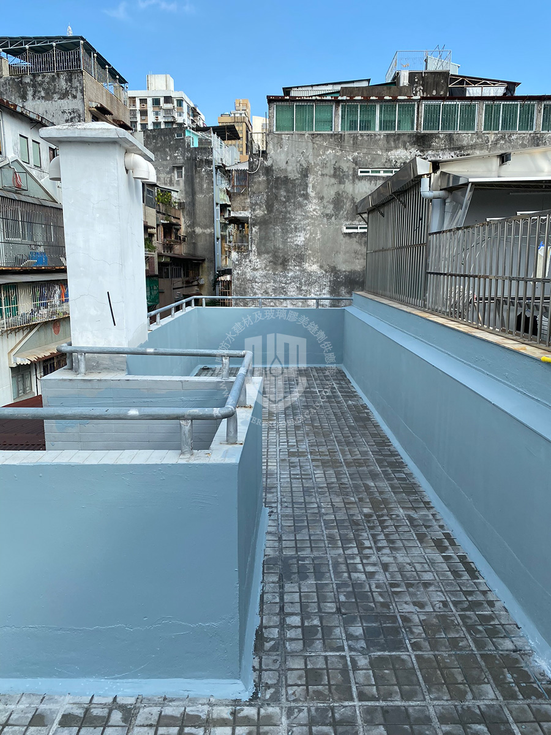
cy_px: 368
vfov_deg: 67.3
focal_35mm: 26
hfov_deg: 53.1
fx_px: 552
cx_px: 276
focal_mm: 4.25
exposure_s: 1/1543
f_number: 1.8
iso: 32
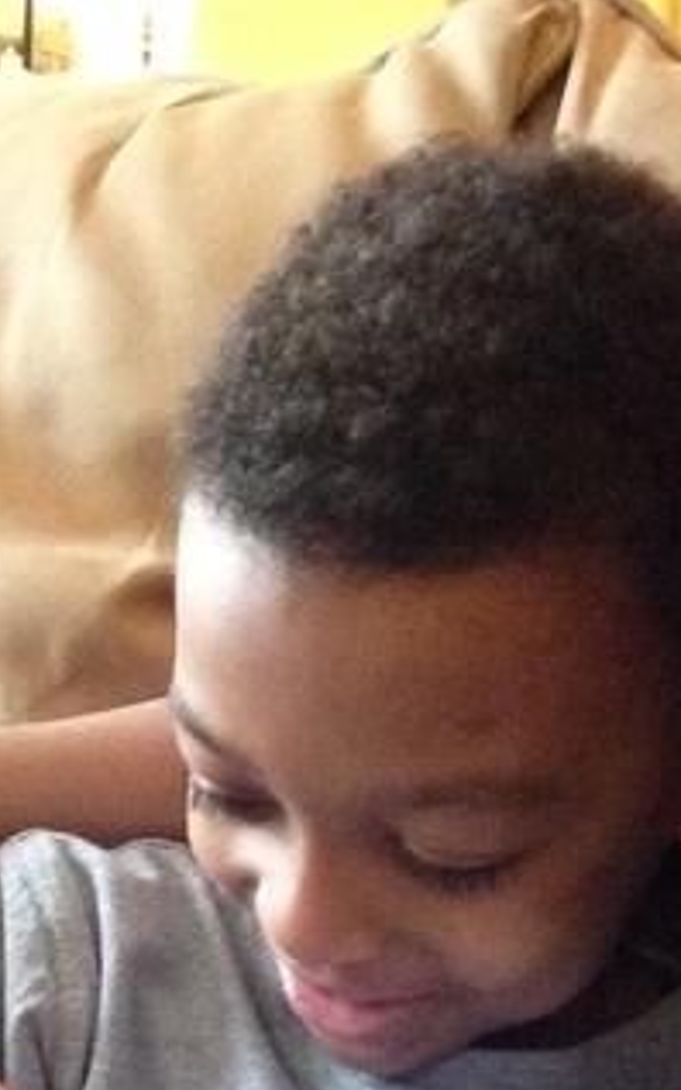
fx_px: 1575
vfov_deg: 37.2
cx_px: 179
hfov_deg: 24.2
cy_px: 822
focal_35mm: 53
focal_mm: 2.15
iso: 1000
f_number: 2.4
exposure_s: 1/15
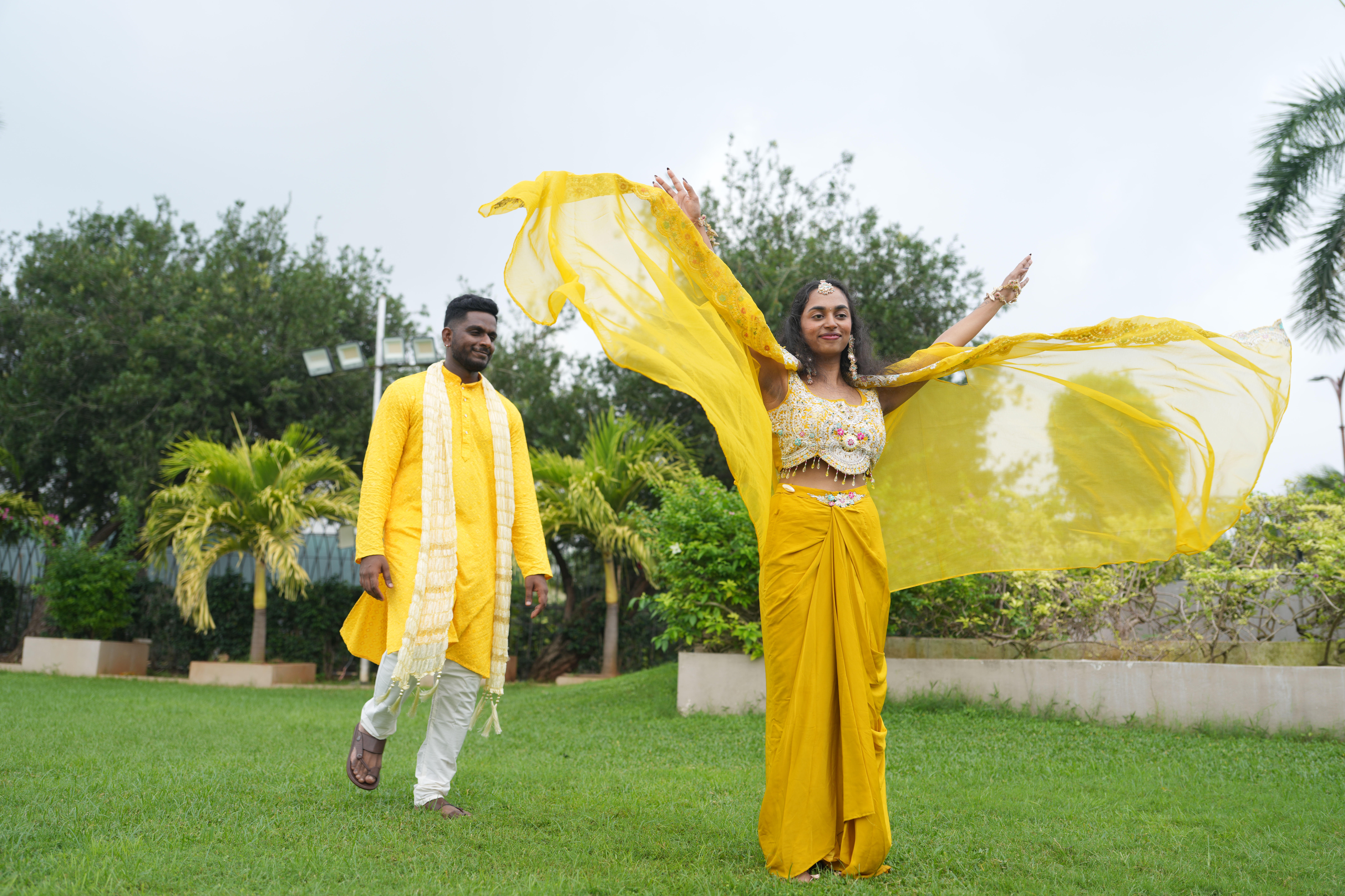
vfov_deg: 46.4
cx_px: 672
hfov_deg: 65.5
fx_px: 1046
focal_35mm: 28
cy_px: 448
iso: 100
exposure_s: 1/400
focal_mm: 28
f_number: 2.2
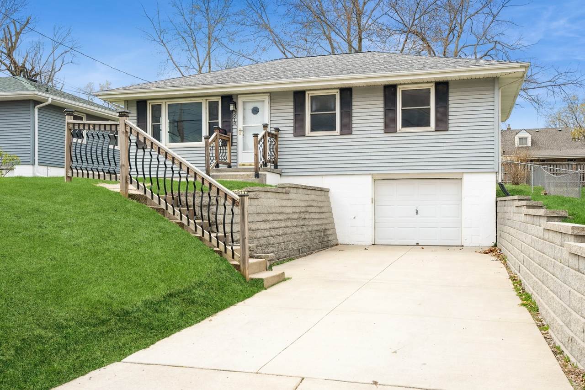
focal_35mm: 35
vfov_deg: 37.8
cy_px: 195
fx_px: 569
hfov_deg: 54.4
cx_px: 292
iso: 200
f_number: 8
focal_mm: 35
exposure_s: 1/160
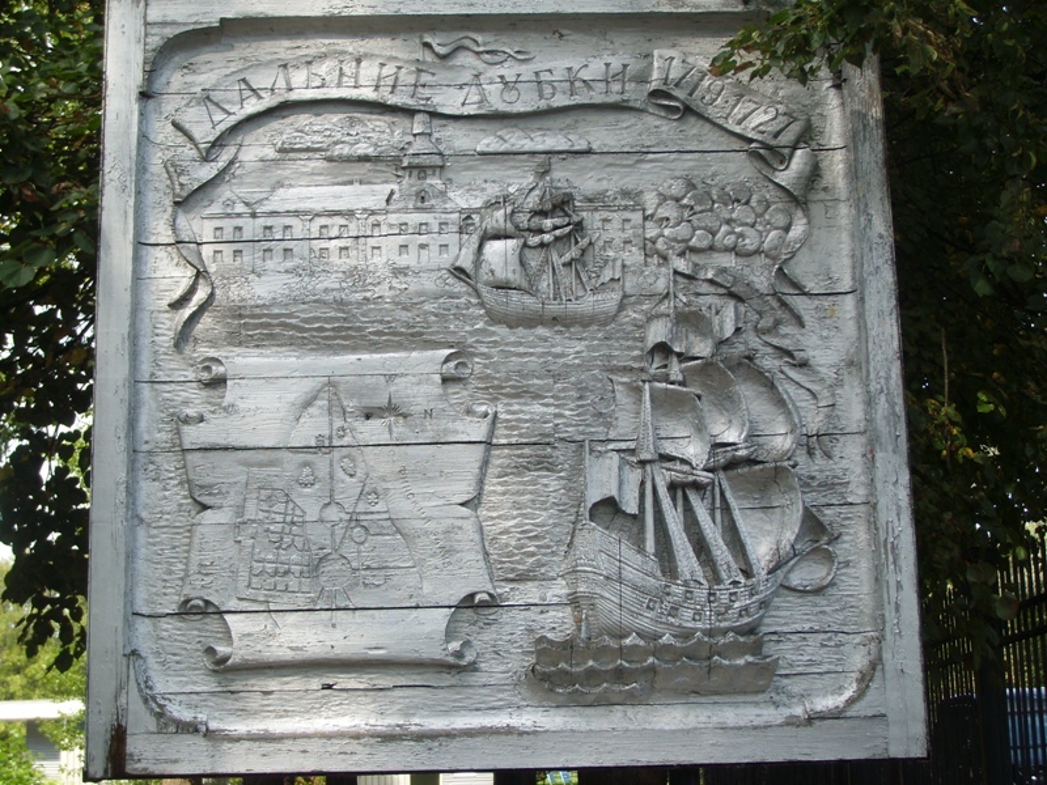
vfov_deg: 27.5
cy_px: 392
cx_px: 524
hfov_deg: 36.2
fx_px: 1603
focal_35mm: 53
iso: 50
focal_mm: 8.9
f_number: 3.4
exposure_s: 1/353
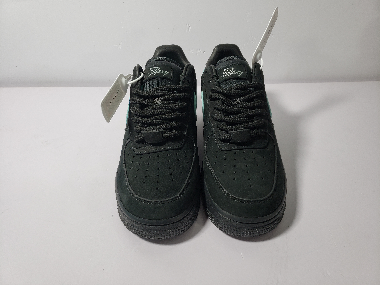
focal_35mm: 26
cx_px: 190
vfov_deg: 53.1
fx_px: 285
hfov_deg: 67.3
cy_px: 142
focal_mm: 4.3
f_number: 1.5
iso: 50
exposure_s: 1/340
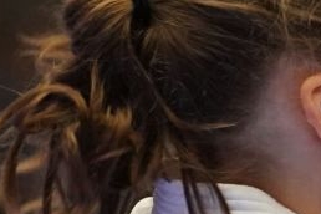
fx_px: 11867
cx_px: 491
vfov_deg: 1.0
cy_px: 367
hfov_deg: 1.5
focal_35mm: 1331
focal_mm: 191
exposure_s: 1/1000
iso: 2500
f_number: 2.8
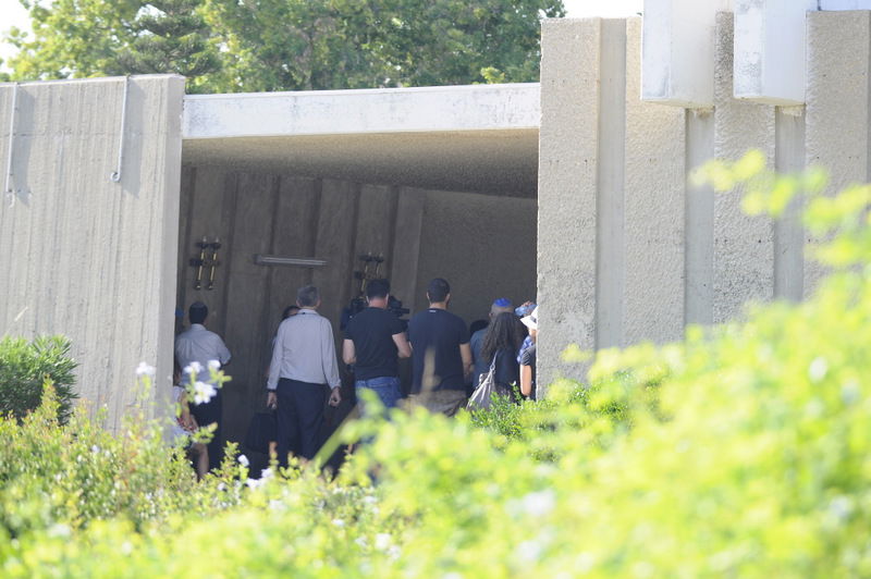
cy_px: 290
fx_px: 4533
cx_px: 436
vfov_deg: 7.3
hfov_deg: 11.0
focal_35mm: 188
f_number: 4
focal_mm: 125
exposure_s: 1/400
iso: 200
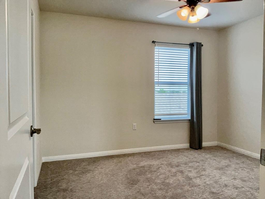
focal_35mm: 27
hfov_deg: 65.3
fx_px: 207
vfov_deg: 51.4
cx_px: 132
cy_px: 100
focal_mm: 3
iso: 160
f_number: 1.8
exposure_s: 1/100
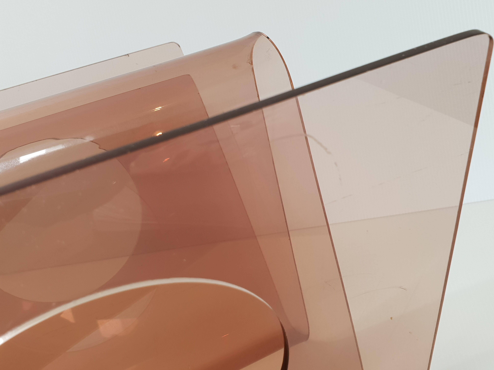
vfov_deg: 53.1
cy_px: 185
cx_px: 247
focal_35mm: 26
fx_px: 371
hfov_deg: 67.3
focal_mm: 4.3
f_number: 2.4
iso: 80
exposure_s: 1/50
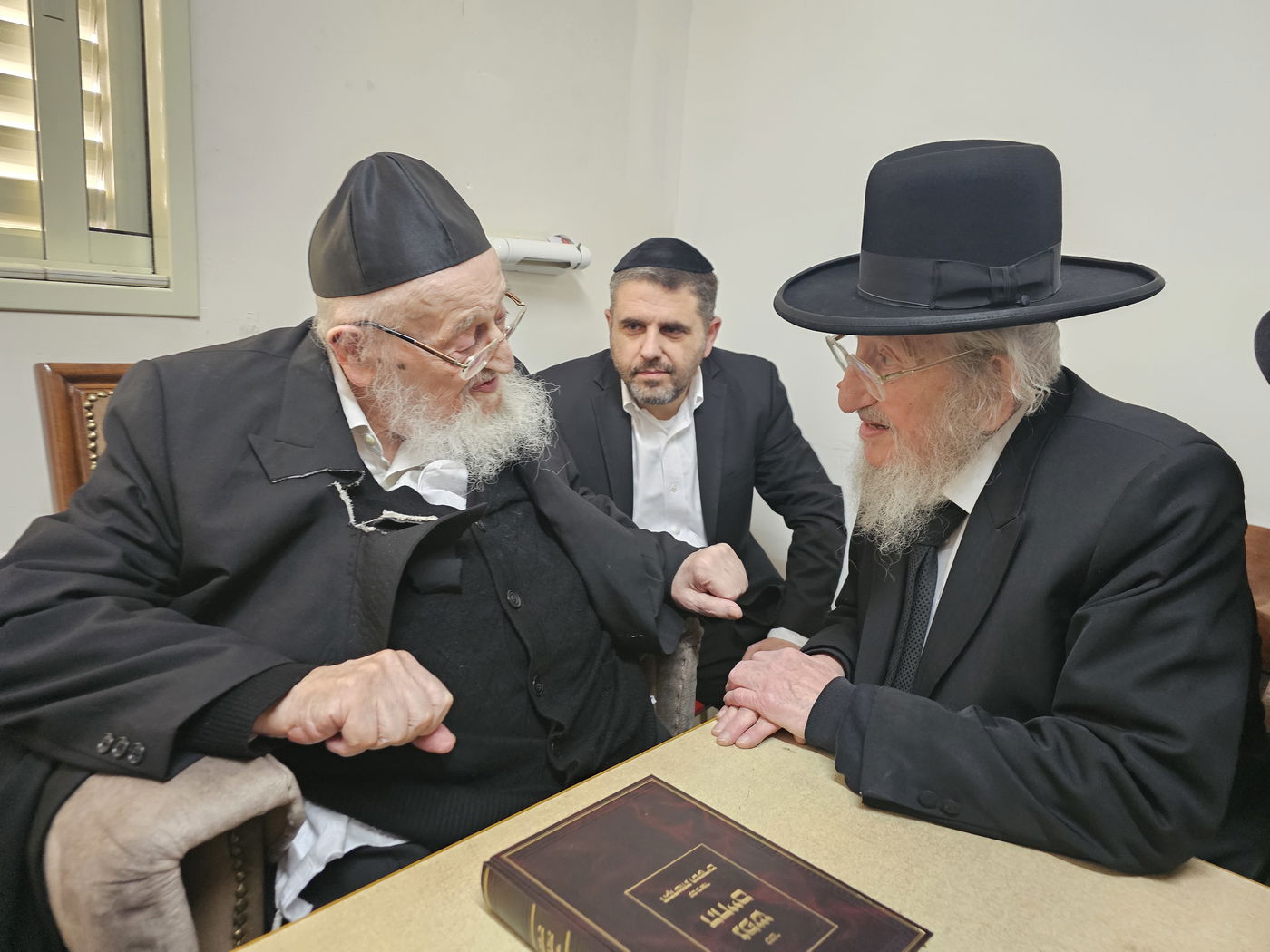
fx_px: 844
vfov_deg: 58.9
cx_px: 635
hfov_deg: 73.9
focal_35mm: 23
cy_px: 476
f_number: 1.7
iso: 640
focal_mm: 6.3
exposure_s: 1/50
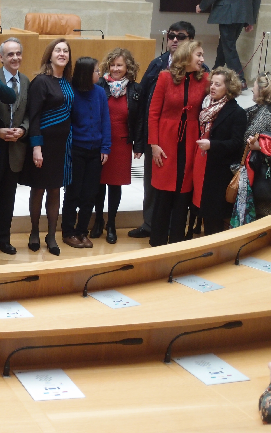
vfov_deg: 23.5
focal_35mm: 88
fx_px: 1040
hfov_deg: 14.5
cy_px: 192
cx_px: -32
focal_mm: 11.84
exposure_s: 1/125
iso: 200
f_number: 2.1
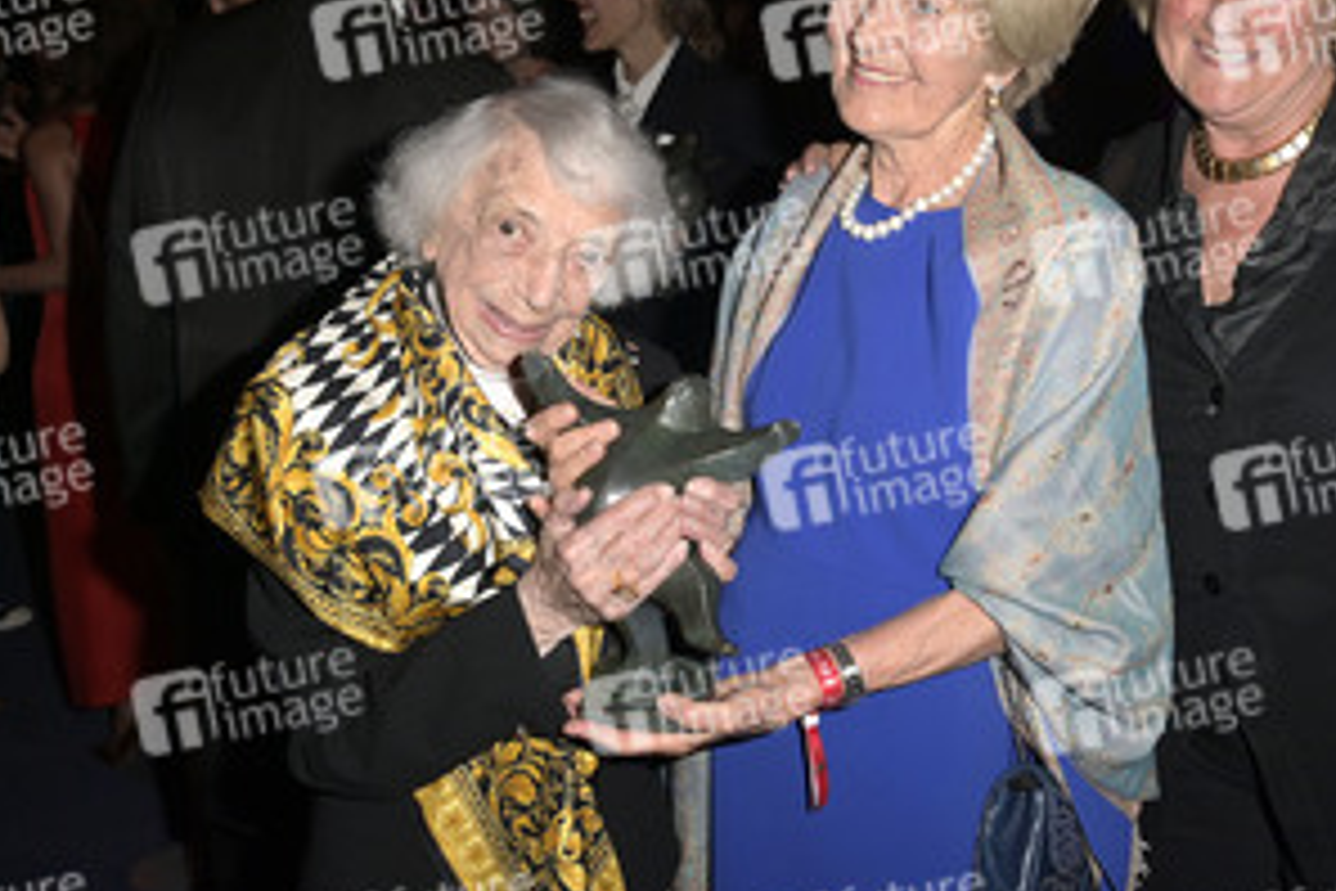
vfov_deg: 28.6
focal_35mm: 47
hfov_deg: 41.8
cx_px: 758
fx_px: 1744
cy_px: 364
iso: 800
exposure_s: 1/80
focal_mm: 31
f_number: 5.6
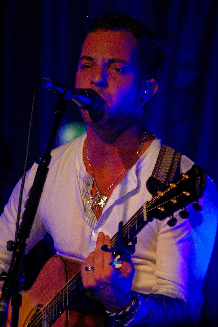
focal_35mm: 450
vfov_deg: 4.6
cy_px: 164
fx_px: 4087
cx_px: 109
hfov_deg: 3.1
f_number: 5.6
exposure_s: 1/200
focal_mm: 300
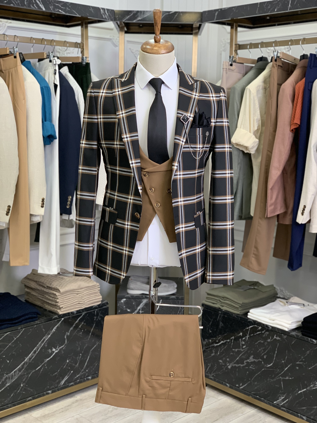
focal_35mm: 52
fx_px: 635
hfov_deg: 28.0
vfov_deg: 36.8
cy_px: 212
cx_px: 158
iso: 125
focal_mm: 6
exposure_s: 1/108
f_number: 2.4
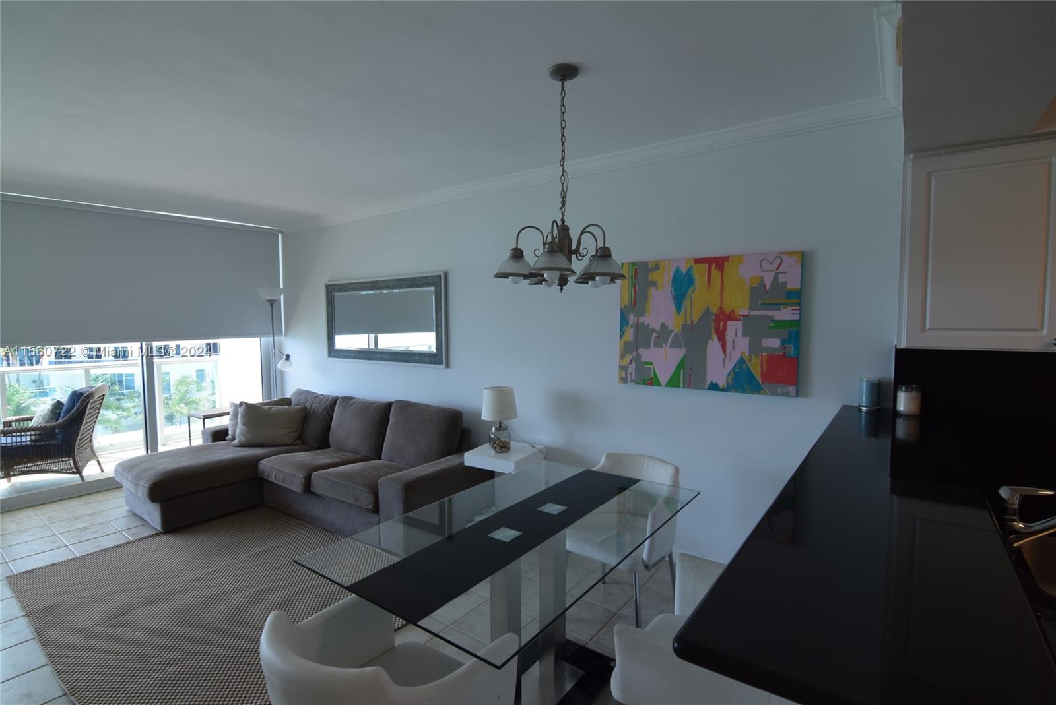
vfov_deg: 72.1
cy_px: 352
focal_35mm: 16
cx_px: 528
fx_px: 484
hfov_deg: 94.9
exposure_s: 1/60
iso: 500
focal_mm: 11
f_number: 8
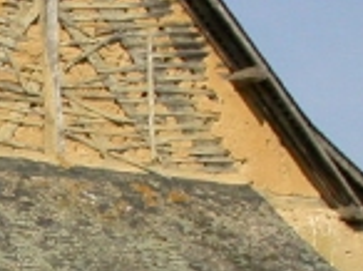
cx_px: -189
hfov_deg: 10.7
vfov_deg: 8.2
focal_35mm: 178
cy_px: 365
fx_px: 1864
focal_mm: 7.85
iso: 100
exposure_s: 1/422
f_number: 7.5
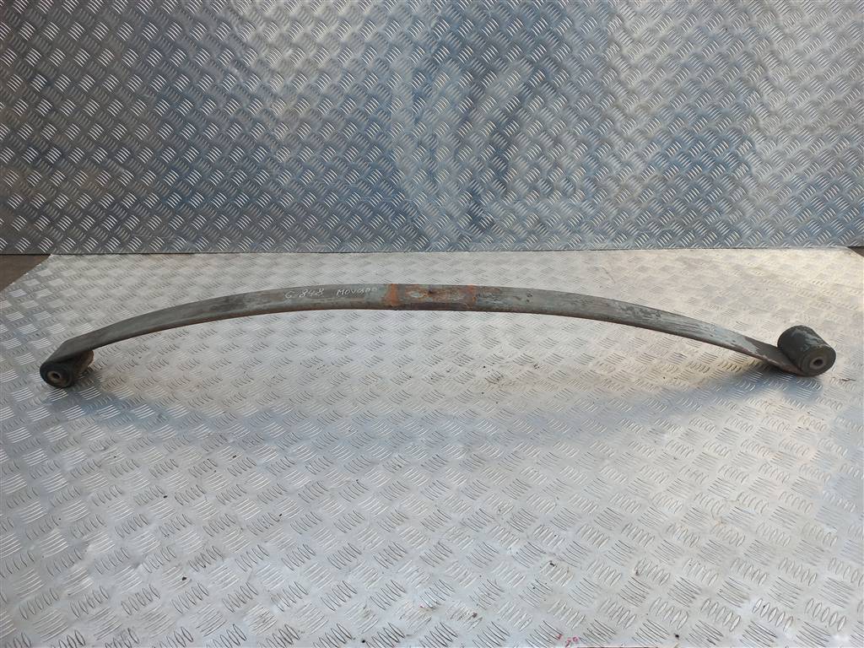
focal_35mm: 25
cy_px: 324
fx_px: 624
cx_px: 432
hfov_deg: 69.4
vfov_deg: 54.9
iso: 40
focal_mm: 4.6
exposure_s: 1/100
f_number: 1.8
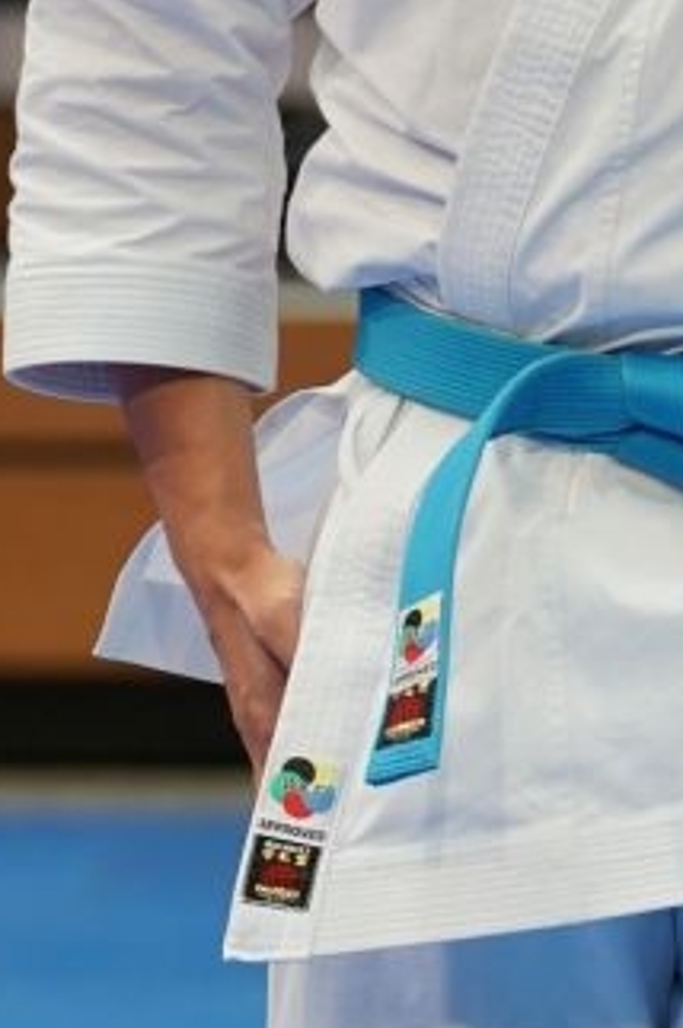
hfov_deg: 2.0
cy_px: 533
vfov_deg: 3.0
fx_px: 19477
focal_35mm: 683
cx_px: 619
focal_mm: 122
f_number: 2.8
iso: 640
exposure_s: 1/400
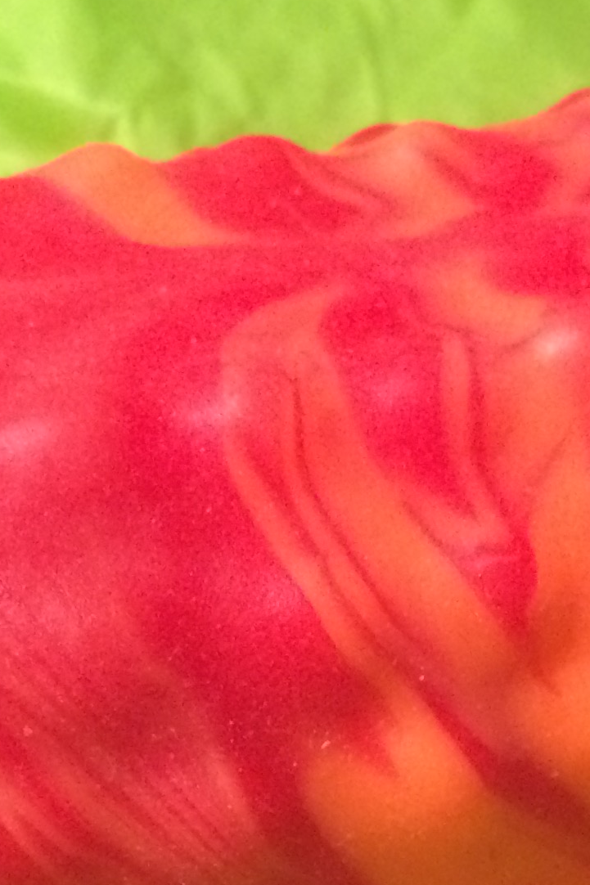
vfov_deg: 21.9
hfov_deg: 15.0
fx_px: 2238
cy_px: 779
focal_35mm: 91
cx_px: 381
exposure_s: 1/15
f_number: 2.2
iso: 320
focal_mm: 4.15
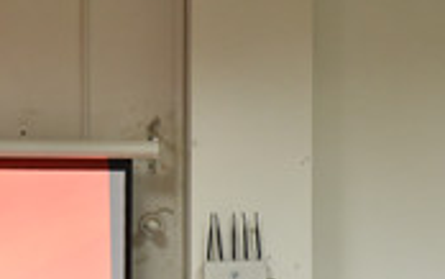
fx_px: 3264
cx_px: 23
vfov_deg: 4.9
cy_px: 398
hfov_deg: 7.8
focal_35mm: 269
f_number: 6.3
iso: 4000
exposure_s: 1/60
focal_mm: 92
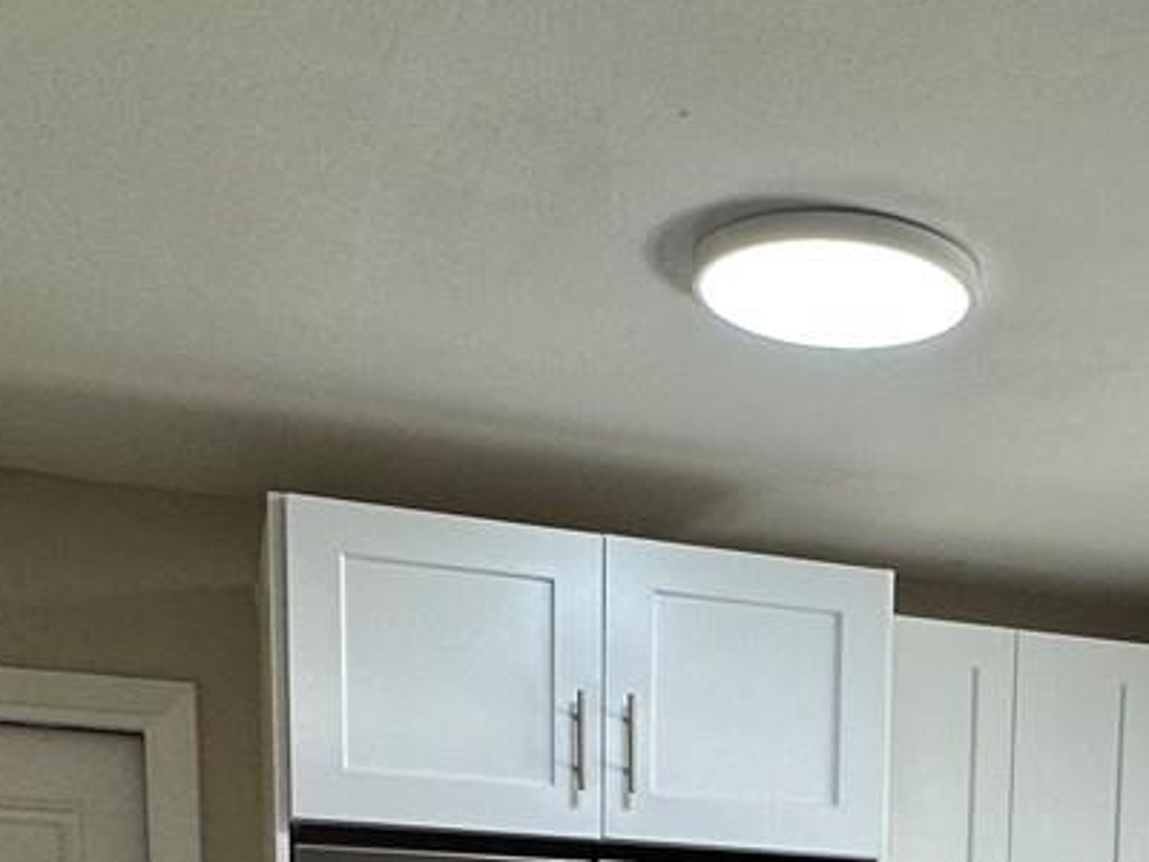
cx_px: 945
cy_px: 1296
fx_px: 1859
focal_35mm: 56
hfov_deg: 33.2
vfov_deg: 21.7
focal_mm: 2.22
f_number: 2.2
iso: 100
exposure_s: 1/120
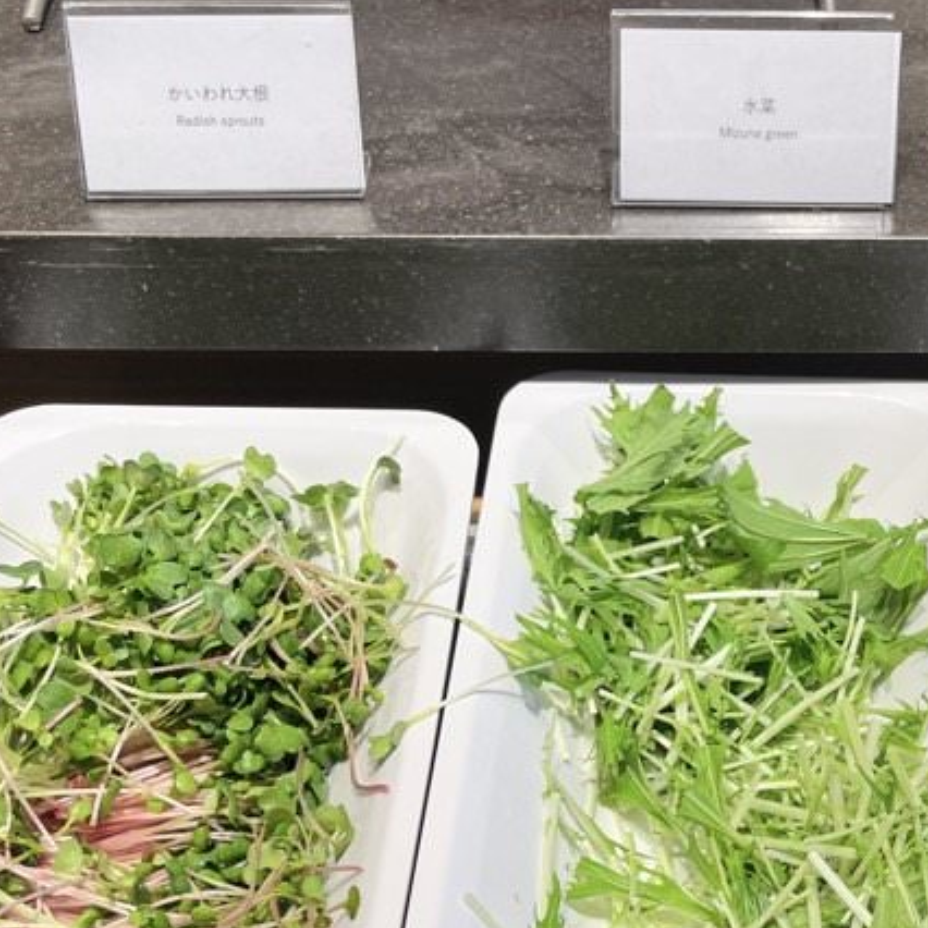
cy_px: 743
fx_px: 1638
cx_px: 691
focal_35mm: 54
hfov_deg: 31.1
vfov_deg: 30.8
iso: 50
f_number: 1.6
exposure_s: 1/120
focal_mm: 5.1
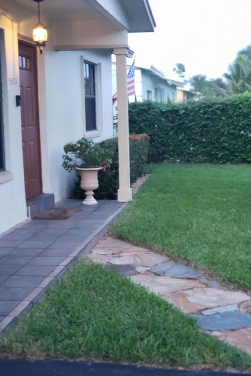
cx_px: 142
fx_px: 575
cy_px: 188
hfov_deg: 24.6
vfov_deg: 36.3
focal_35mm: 55
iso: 500
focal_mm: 6
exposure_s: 1/24
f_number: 2.4
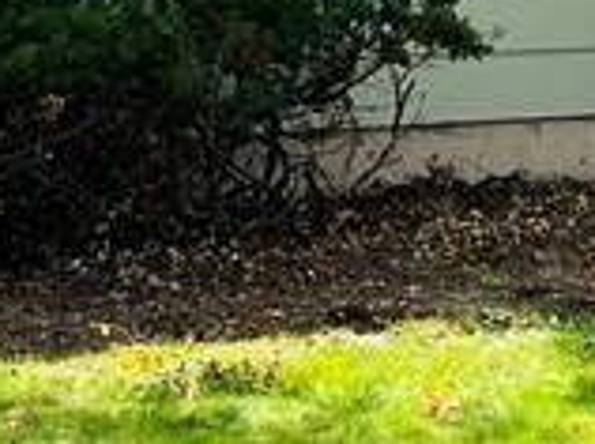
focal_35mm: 169
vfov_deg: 8.3
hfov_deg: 11.7
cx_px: 162
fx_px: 2900
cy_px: -448
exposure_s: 1/1266
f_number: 1.5
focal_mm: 5.7
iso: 50
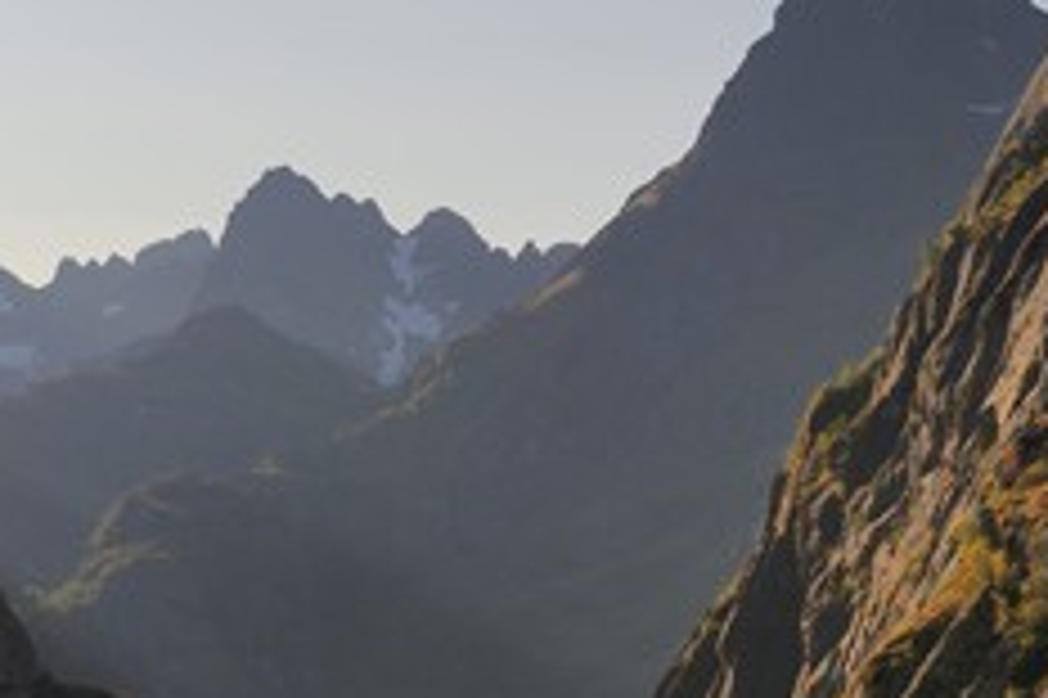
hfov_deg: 17.2
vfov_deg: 11.5
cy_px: 473
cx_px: 580
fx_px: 3462
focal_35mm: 119
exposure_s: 1/160
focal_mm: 66
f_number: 16
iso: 200
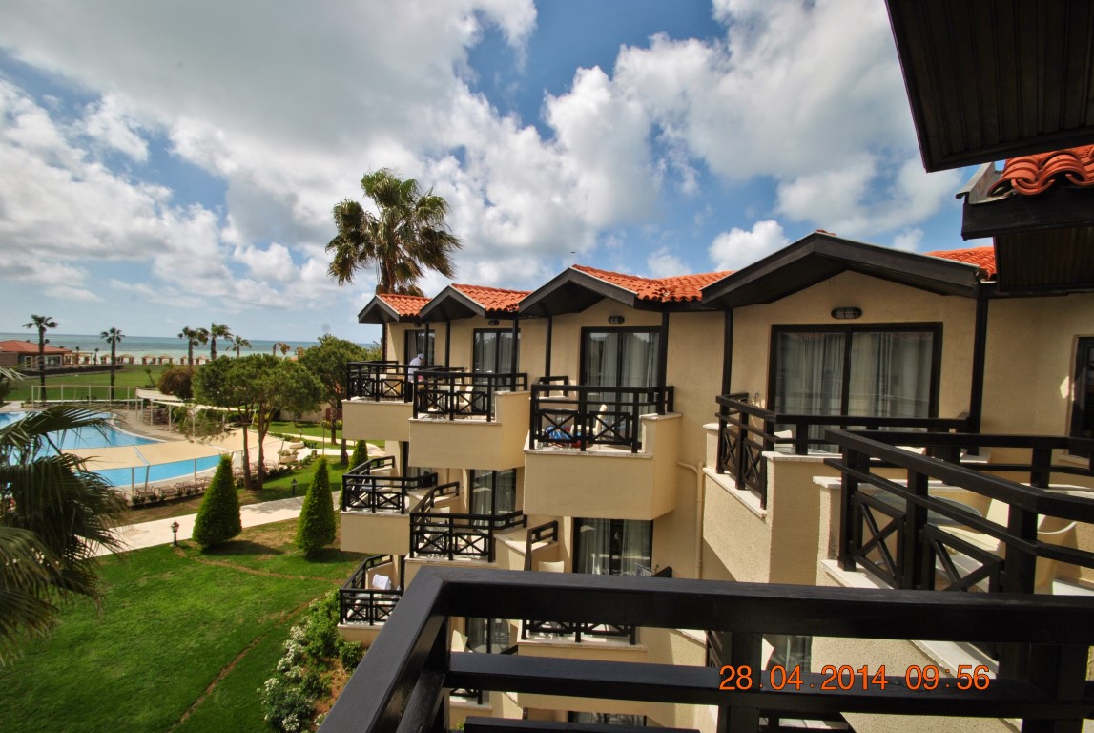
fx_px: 456
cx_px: 547
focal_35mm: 15
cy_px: 366
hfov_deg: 100.3
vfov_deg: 77.5
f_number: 11
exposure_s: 1/200
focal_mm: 10
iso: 100
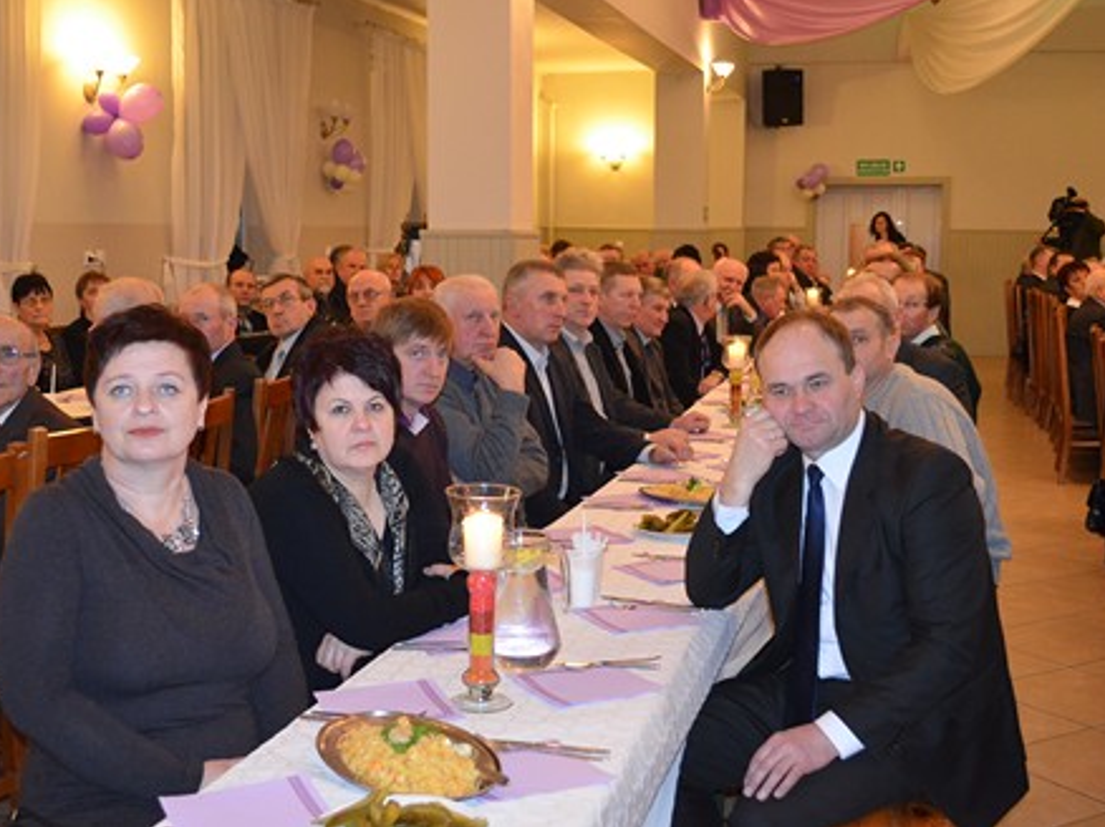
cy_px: 412
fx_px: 1468
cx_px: 512
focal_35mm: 46
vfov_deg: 31.5
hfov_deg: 41.2
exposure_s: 1/60
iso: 2500
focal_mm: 28
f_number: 4.5
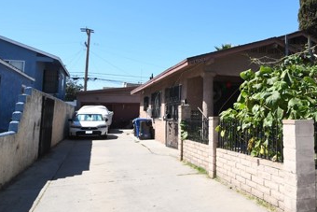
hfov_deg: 53.6
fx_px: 282
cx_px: 266
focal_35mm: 32
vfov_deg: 41.0
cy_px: 85
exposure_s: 1/250
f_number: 8
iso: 100
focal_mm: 11.5
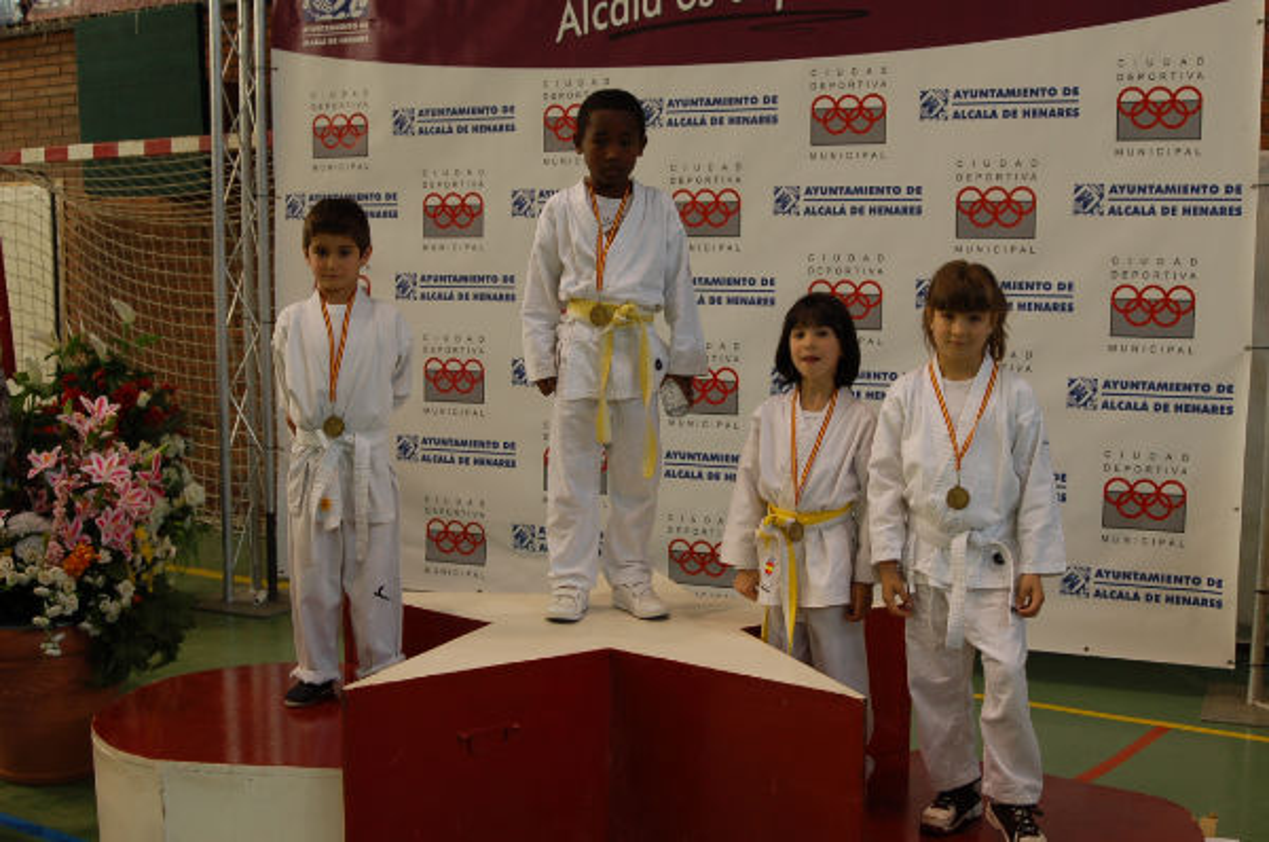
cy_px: 421
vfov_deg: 28.8
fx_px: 1636
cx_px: 634
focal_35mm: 46
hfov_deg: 42.4
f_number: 4
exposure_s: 1/60
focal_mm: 31
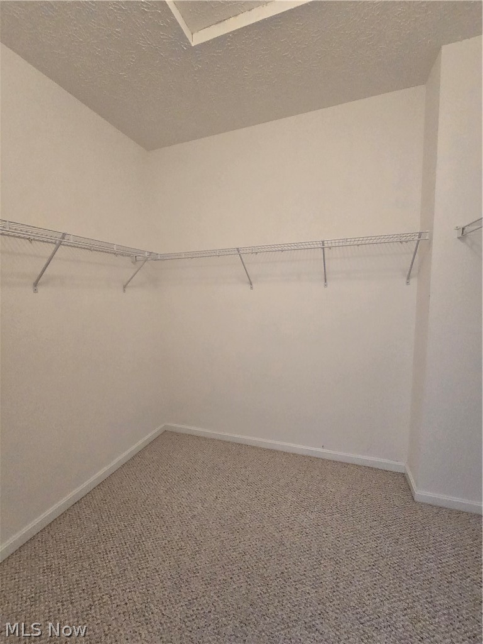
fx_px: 242
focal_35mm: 13
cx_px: 242
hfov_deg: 89.9
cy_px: 322
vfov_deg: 106.2
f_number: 2.2
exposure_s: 1/60
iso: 500
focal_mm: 2.2
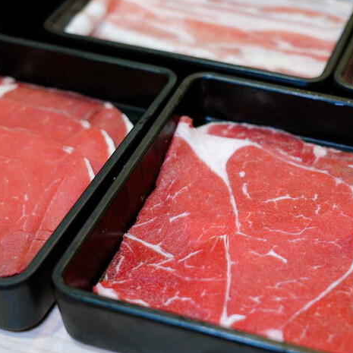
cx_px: 258
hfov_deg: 23.5
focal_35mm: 73
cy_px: 200
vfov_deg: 23.7
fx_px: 842
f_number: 4.5
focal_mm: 47
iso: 320
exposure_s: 1/60
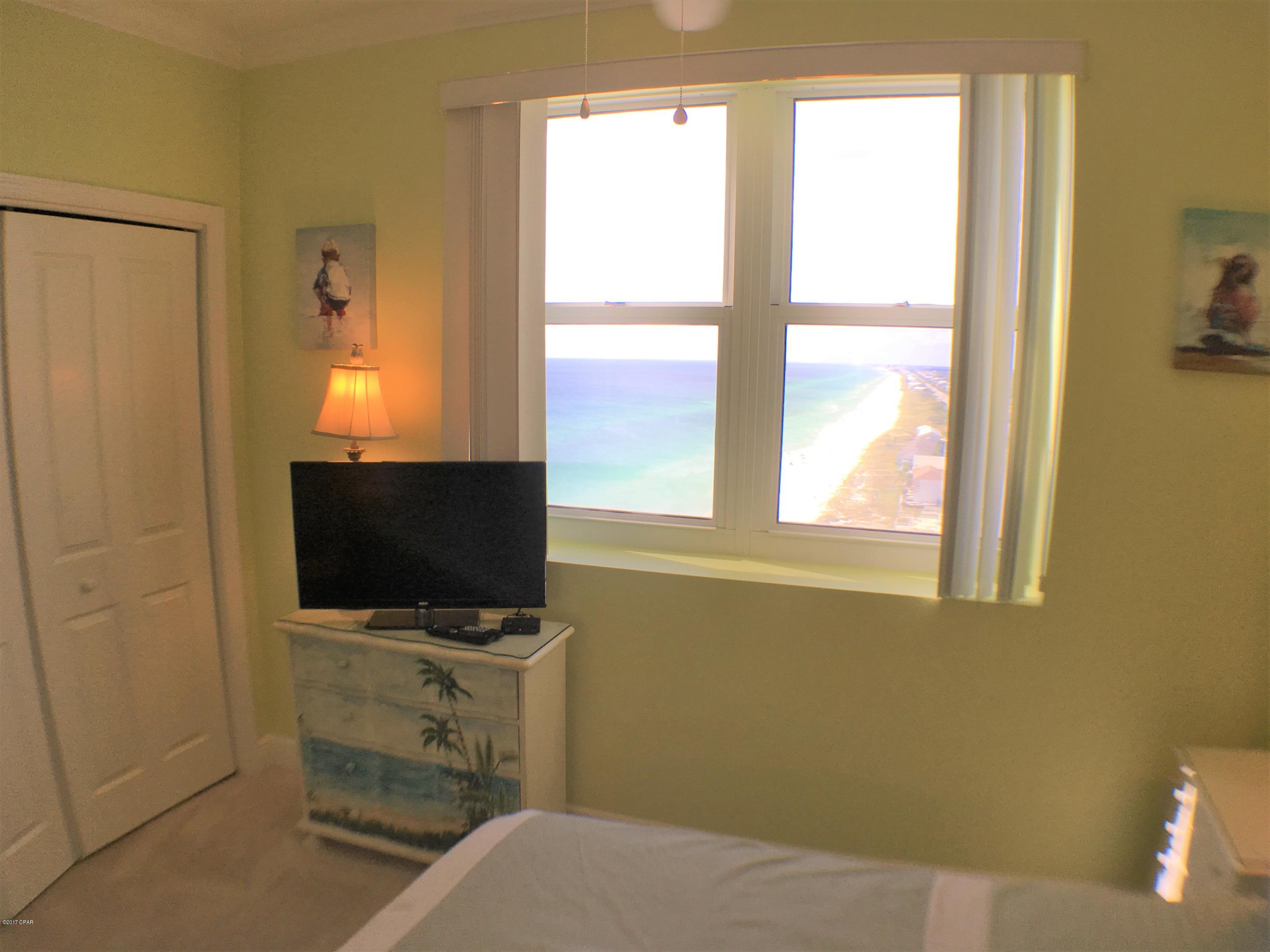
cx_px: 635
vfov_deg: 48.2
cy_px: 476
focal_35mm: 29
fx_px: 1064
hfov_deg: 61.7
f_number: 2.2
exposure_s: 1/152
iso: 25
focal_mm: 4.15
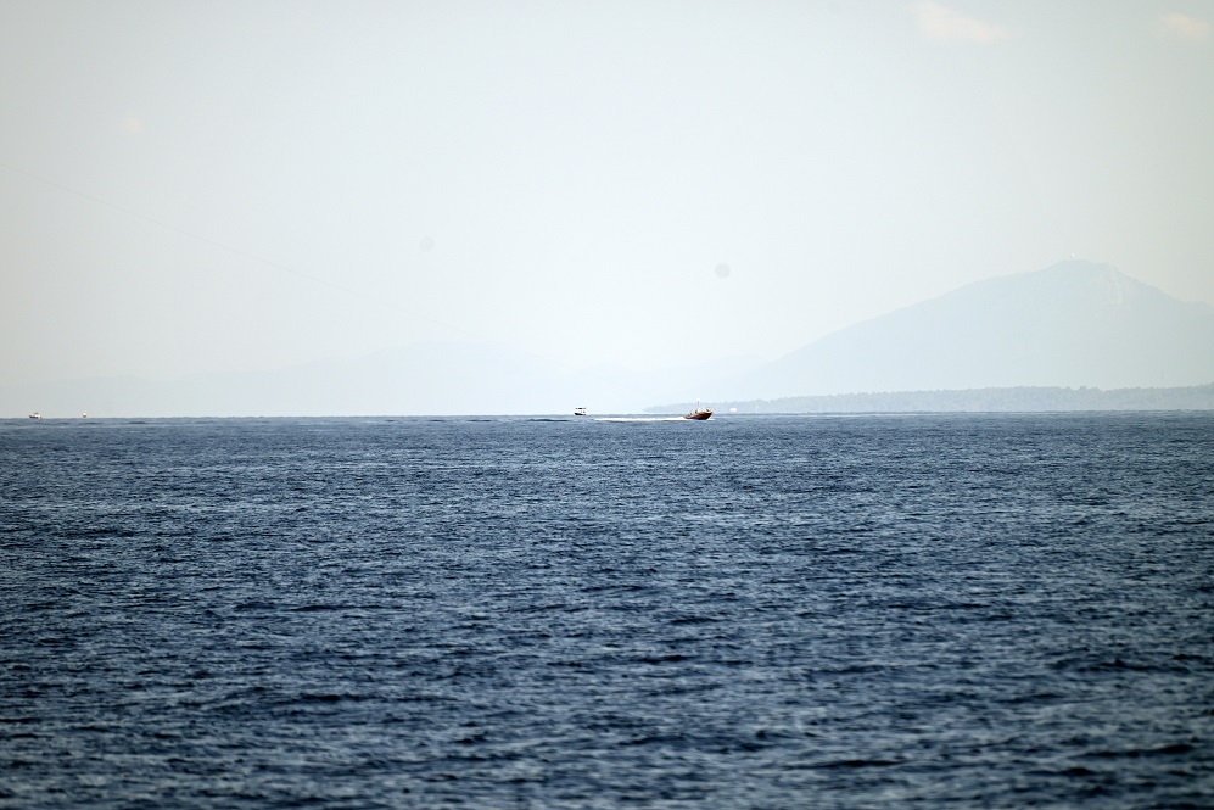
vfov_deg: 4.6
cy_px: 405
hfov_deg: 6.8
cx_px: 608
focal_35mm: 301
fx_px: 10151
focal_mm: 300
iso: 100
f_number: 5.6
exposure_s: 1/800
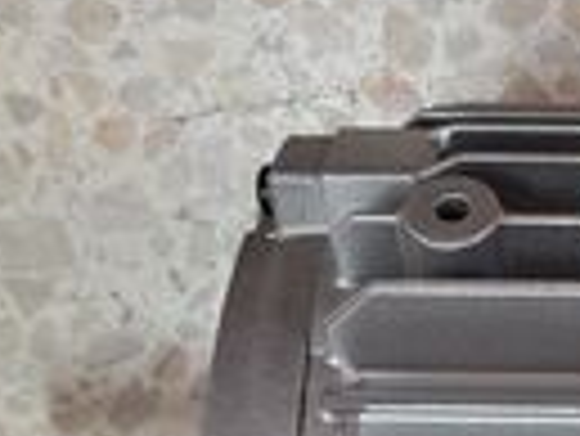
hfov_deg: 20.6
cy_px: 560
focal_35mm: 89
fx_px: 1493
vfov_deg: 15.8
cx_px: 692
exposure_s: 1/50
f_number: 1.8
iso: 250
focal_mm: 5.54
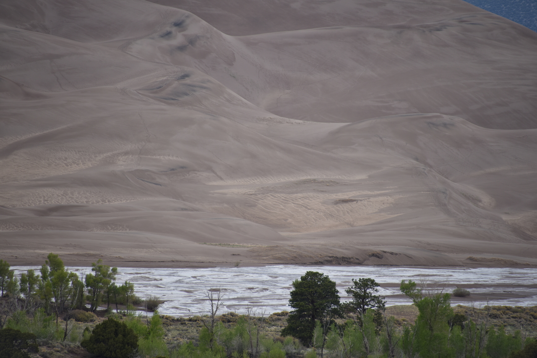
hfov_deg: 6.9
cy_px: 179
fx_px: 4476
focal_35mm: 300
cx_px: 268
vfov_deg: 4.6
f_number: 5.6
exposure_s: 1/640
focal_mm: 300
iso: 160
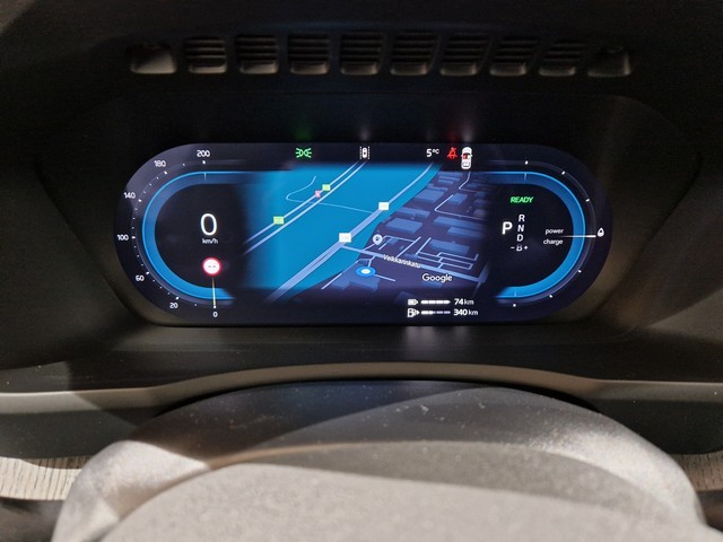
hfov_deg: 73.9
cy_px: 271
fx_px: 480
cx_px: 362
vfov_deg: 58.9
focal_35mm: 23
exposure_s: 1/25
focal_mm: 5.4
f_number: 1.8
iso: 640
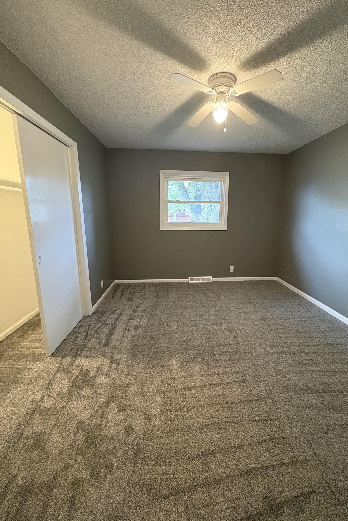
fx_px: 218
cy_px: 255
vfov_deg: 100.4
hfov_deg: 77.1
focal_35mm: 15
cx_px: 191
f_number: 2.2
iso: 640
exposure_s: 1/40
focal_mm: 2.22
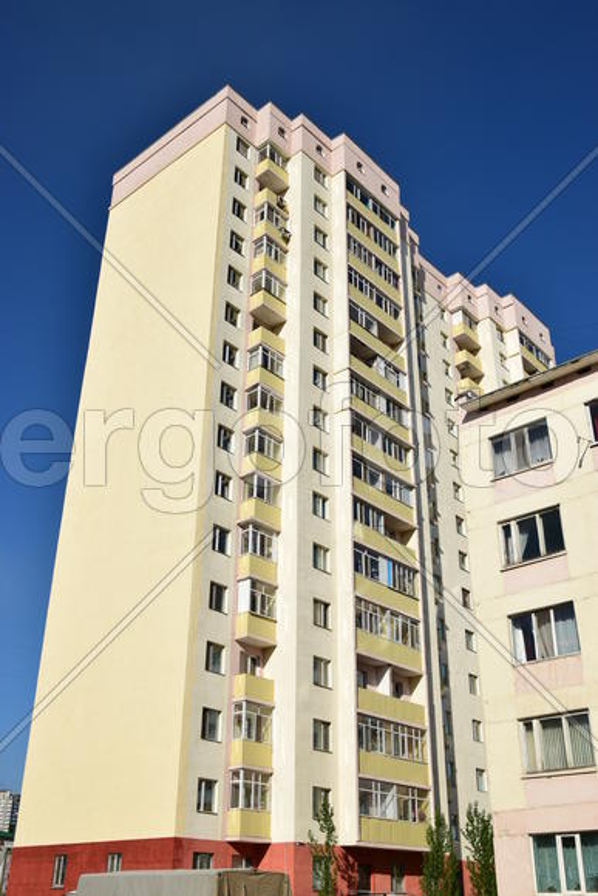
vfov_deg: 53.1
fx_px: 896
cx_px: 299
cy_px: 448
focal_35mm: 36
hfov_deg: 36.9
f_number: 9
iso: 100
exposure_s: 1/320
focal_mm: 24
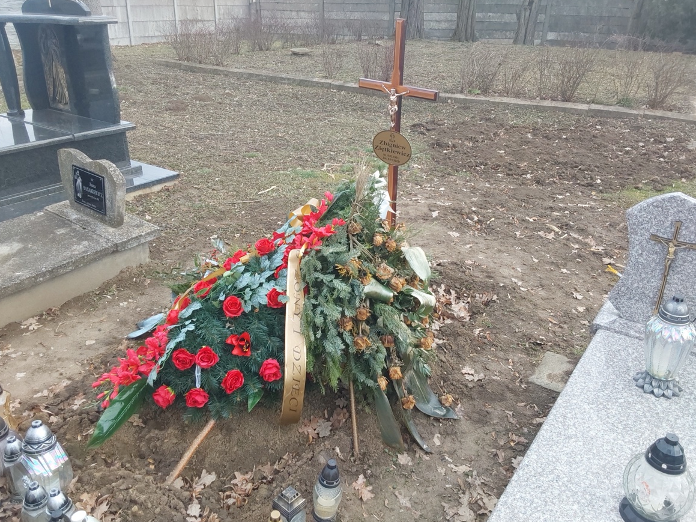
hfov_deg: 61.7
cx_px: 352
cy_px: 255
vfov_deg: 48.2
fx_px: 583
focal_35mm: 29
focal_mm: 2.91
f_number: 1.9
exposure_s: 1/249
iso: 50
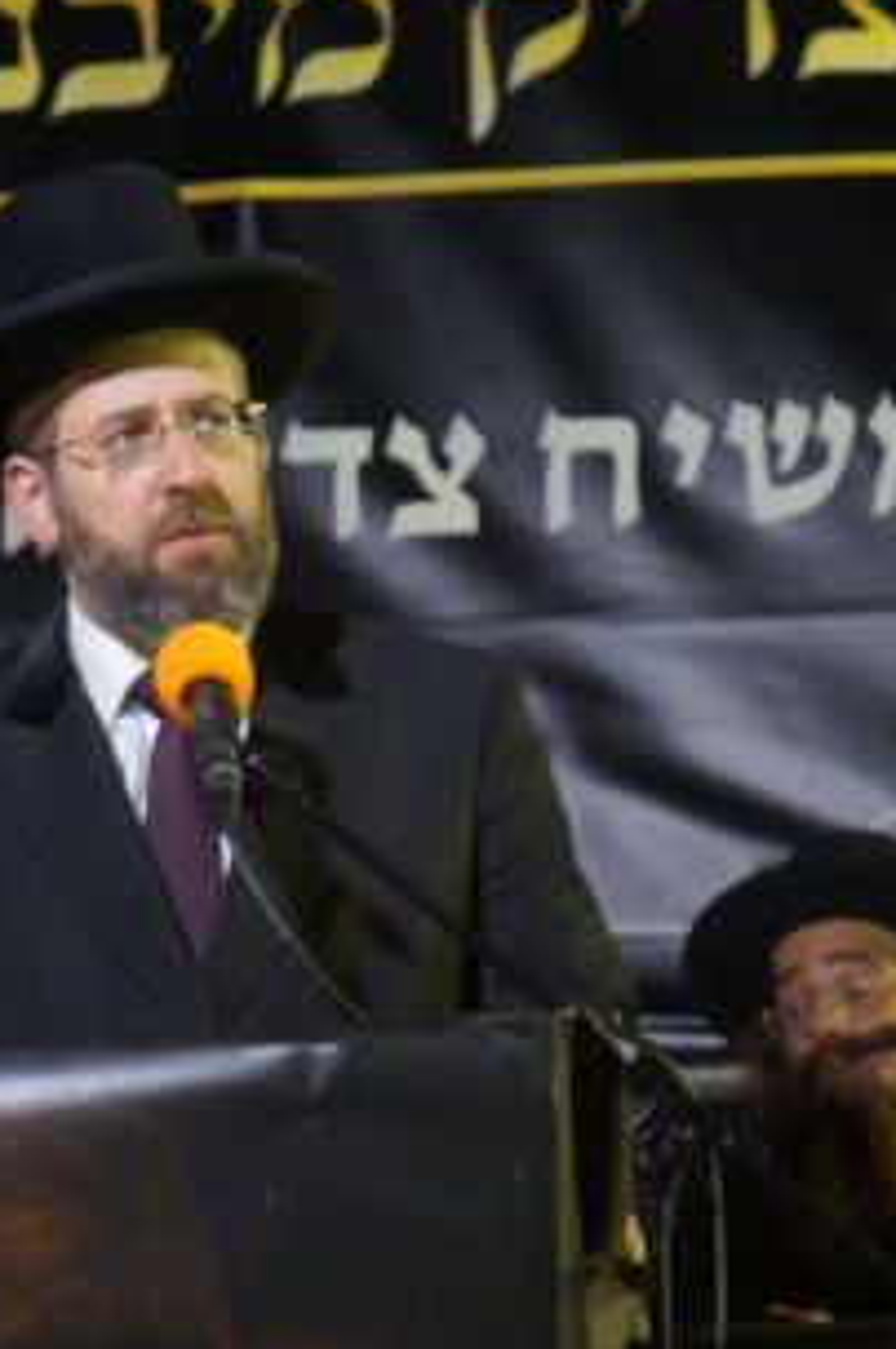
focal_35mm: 208
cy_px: 1038
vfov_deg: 9.9
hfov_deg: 6.6
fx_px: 7792
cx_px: 120
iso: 3200
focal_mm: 55
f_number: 5.6
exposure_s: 1/30
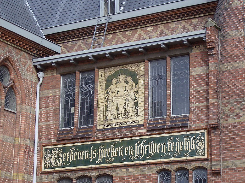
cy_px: 92
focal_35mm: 108
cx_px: 122
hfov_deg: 18.3
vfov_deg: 13.7
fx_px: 763
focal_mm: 18
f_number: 4.8
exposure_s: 1/439
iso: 100
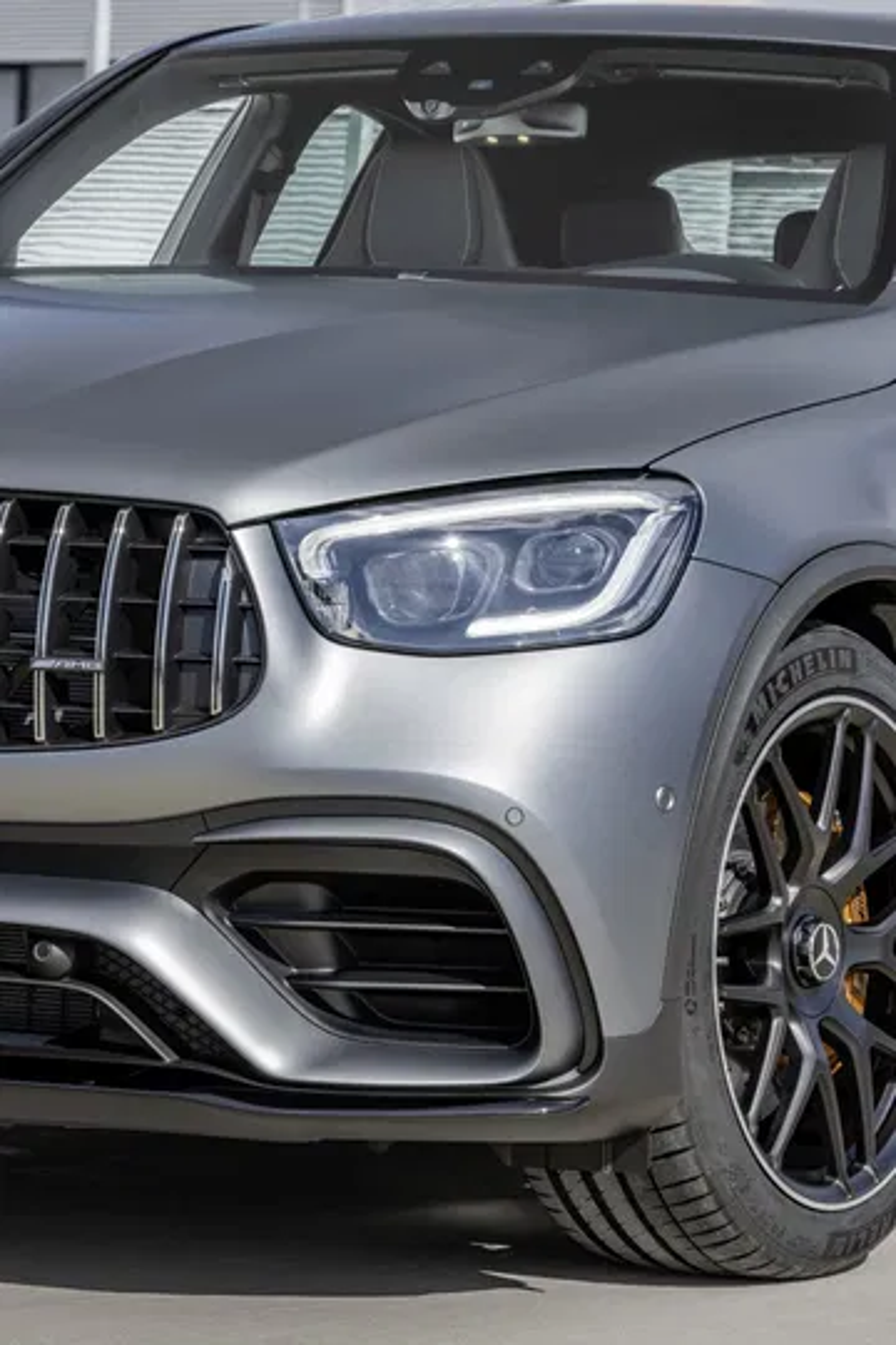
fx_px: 5040
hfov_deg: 10.2
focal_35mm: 135
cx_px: 448
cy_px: 672
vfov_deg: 15.2
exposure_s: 1/200
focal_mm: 135
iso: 100
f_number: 11
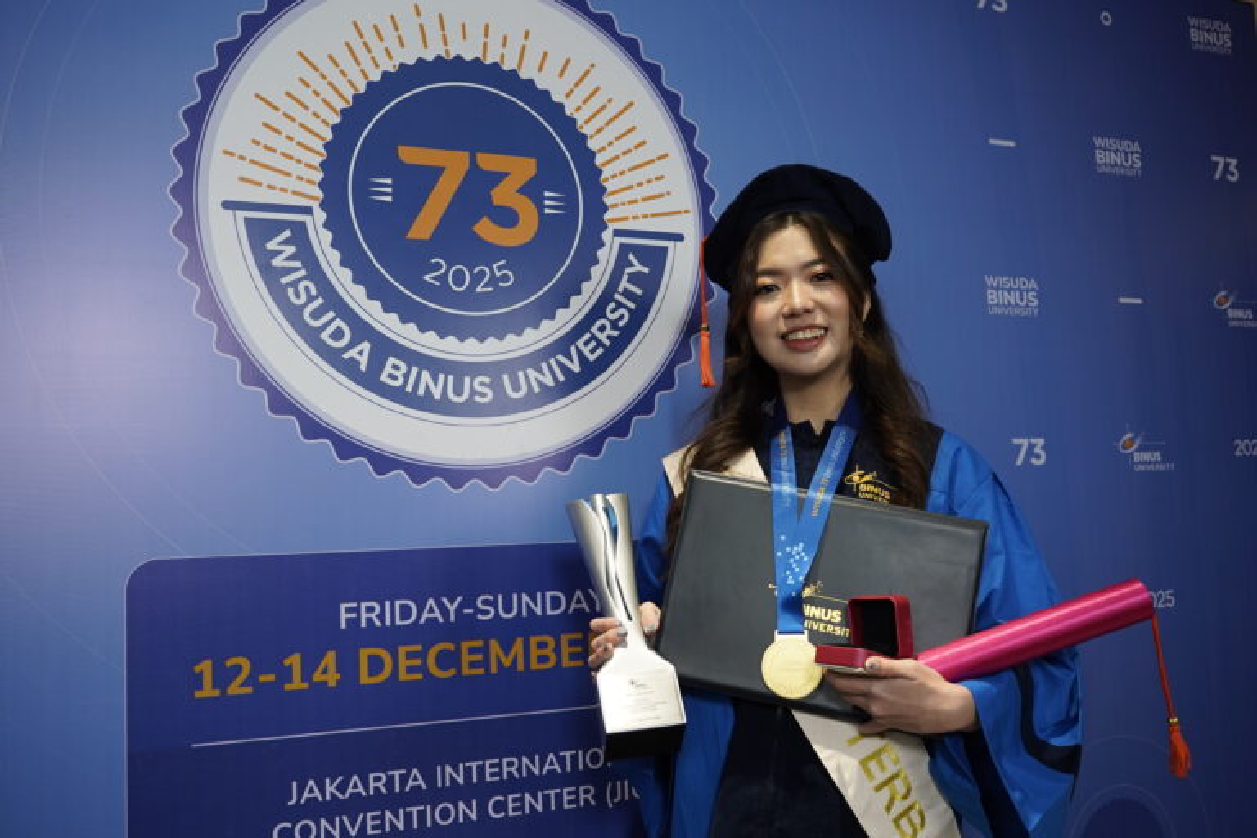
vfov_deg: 43.6
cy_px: 419
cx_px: 628
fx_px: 1047
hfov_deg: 61.9
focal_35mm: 30
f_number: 2.8
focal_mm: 20
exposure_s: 1/100
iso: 320
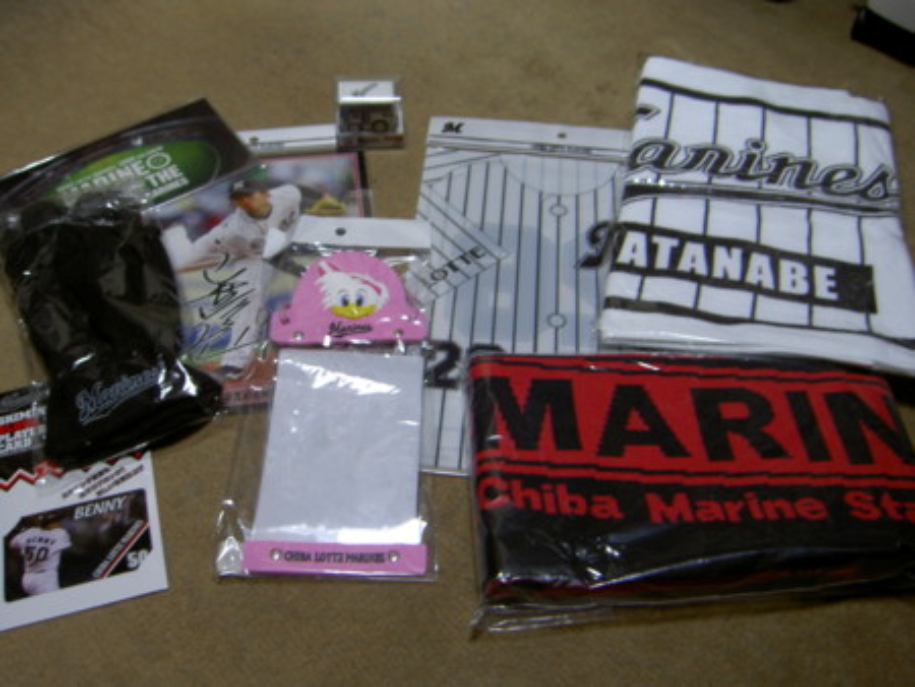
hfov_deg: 53.9
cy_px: 344
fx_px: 899
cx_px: 458
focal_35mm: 34
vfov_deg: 41.8
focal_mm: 5.6
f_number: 2.8
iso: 50
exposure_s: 1/8
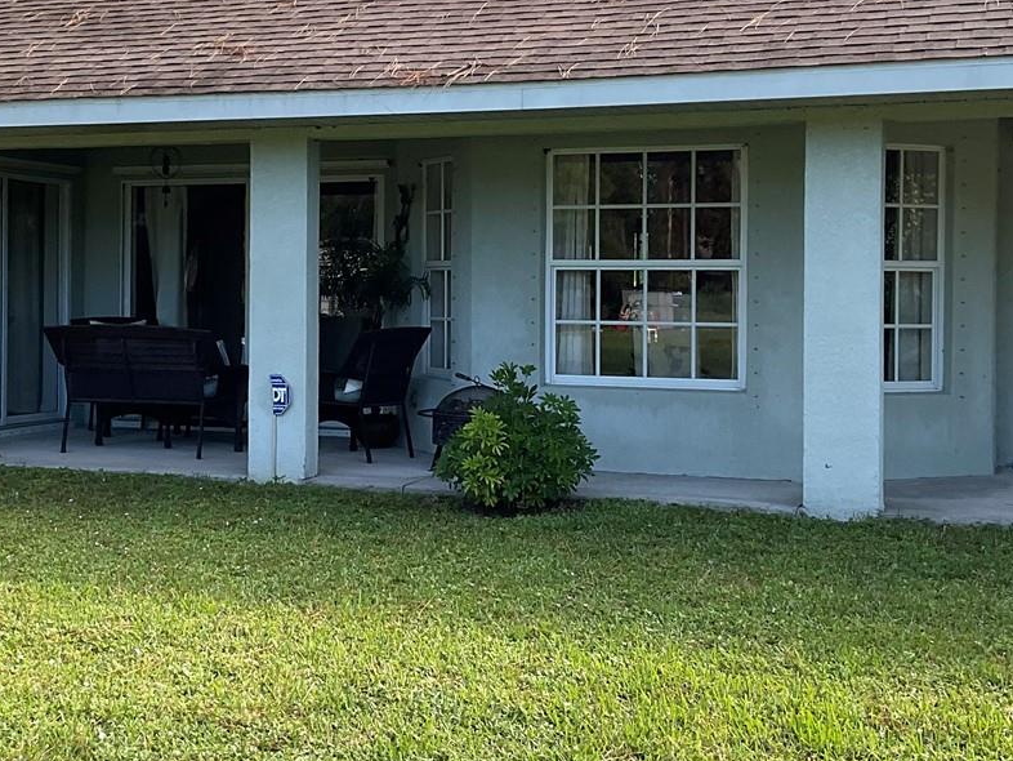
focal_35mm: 59
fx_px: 1727
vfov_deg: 24.8
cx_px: 358
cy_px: 302
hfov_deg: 32.5
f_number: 1.8
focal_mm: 3
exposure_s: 1/274
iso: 16
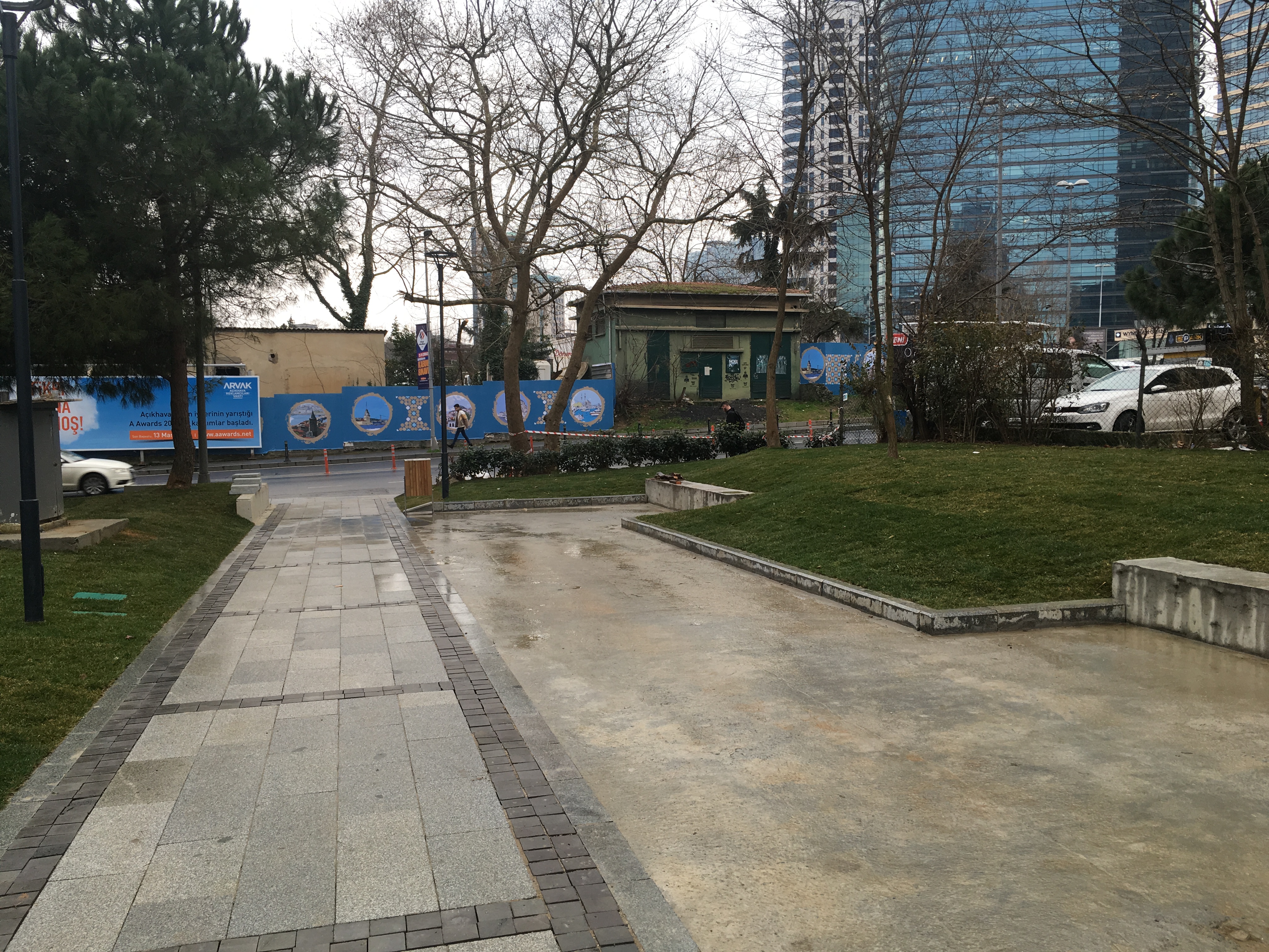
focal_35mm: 29
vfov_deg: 48.2
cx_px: 634
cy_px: 476
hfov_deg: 61.7
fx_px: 1063
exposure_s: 1/100
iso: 25
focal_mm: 4.15
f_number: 2.2
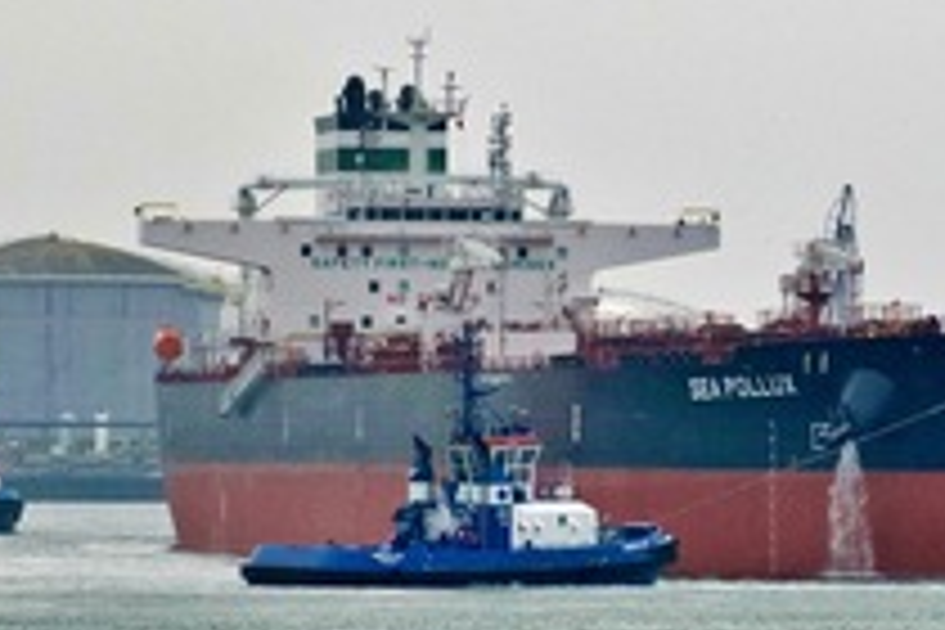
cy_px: 299
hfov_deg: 5.3
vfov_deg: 3.6
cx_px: 684
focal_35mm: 387
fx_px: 10158
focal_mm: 64.84
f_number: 7.1
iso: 800
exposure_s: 1/5000
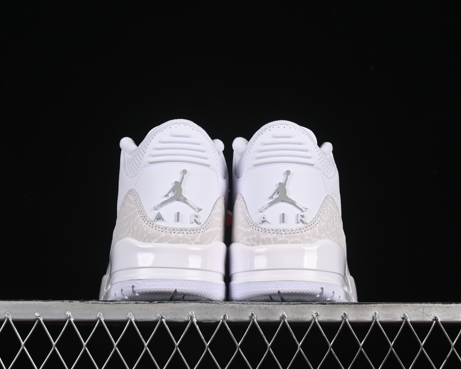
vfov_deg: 18.1
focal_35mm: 85
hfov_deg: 22.5
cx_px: 225
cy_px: 185
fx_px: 1160
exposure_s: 1/80
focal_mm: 50
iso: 160
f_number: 8
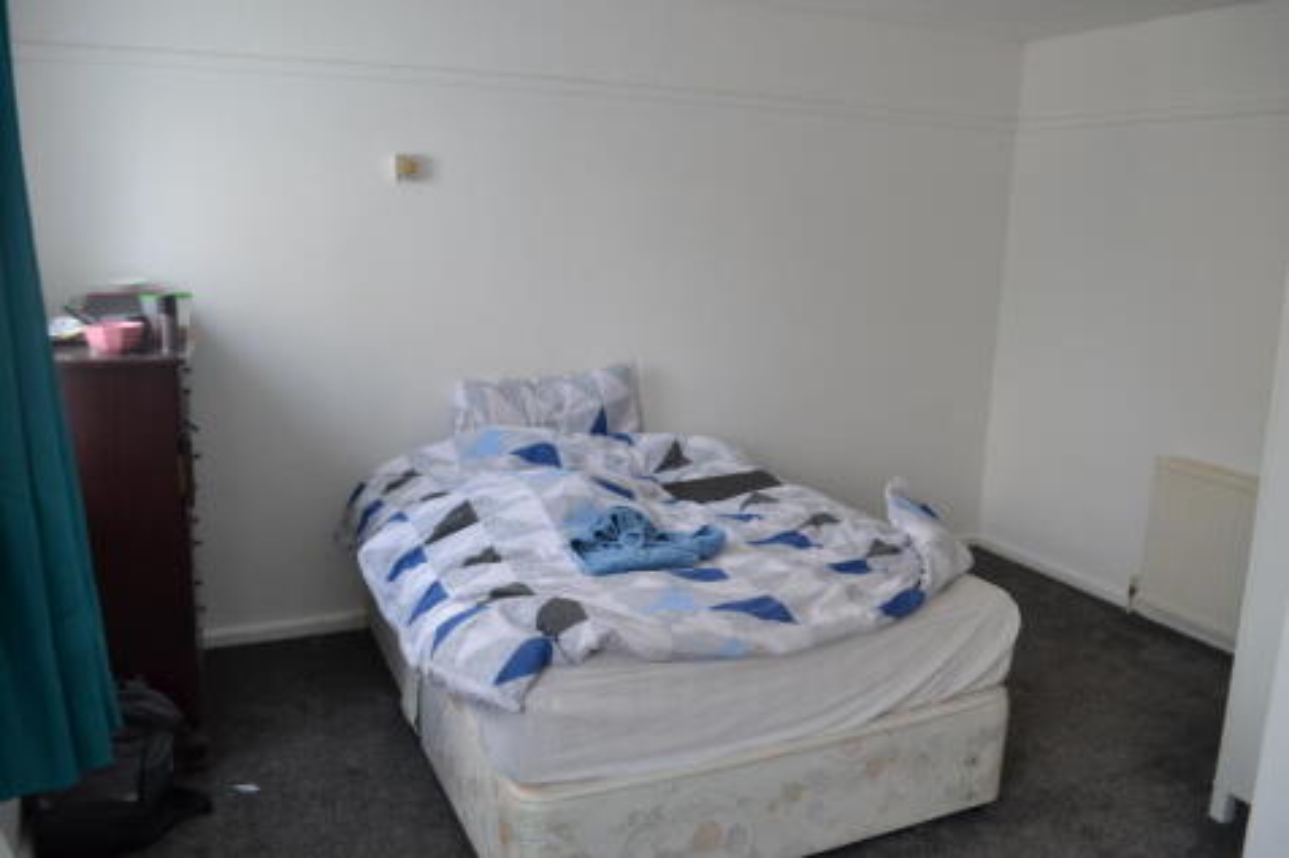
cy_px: 429
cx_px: 644
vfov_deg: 47.9
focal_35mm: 27
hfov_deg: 67.4
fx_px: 966
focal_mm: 18
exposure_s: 1/60
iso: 400
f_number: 4
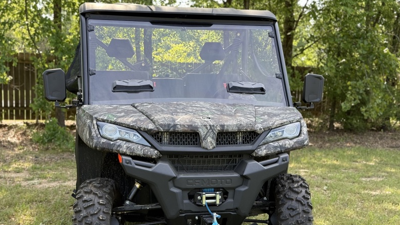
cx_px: 198
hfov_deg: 39.2
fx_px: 562
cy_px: 138
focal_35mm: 53
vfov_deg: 22.6
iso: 64
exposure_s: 1/496
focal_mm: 6.76
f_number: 1.78
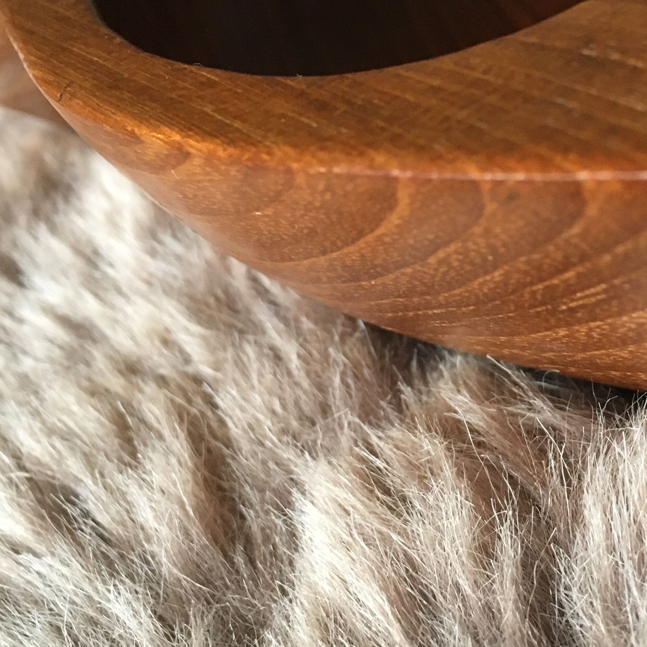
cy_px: 373
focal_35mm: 52
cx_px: 505
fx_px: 1100
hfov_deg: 32.0
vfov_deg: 32.7
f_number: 2.2
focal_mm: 4.15
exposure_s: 1/25
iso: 200
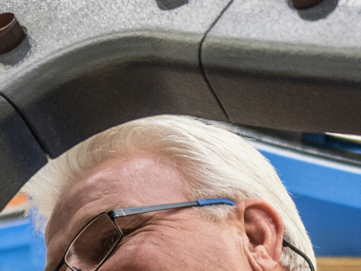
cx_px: 553
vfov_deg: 5.8
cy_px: 333
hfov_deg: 7.6
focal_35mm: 257
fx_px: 2680
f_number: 2.8
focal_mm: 26
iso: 800
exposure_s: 1/100
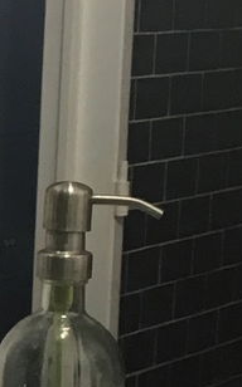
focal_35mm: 213
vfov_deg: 9.8
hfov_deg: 5.8
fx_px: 2252
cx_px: -446
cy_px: 364
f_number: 2.2
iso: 100
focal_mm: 4.15
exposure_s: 1/33
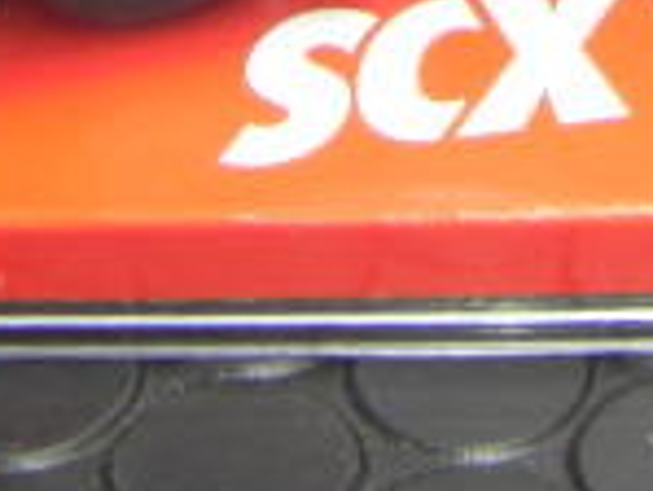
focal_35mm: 163
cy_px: -544
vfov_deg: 8.6
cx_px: 570
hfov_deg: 12.0
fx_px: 3077
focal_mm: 6.3
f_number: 3.4
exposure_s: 1/13
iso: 200
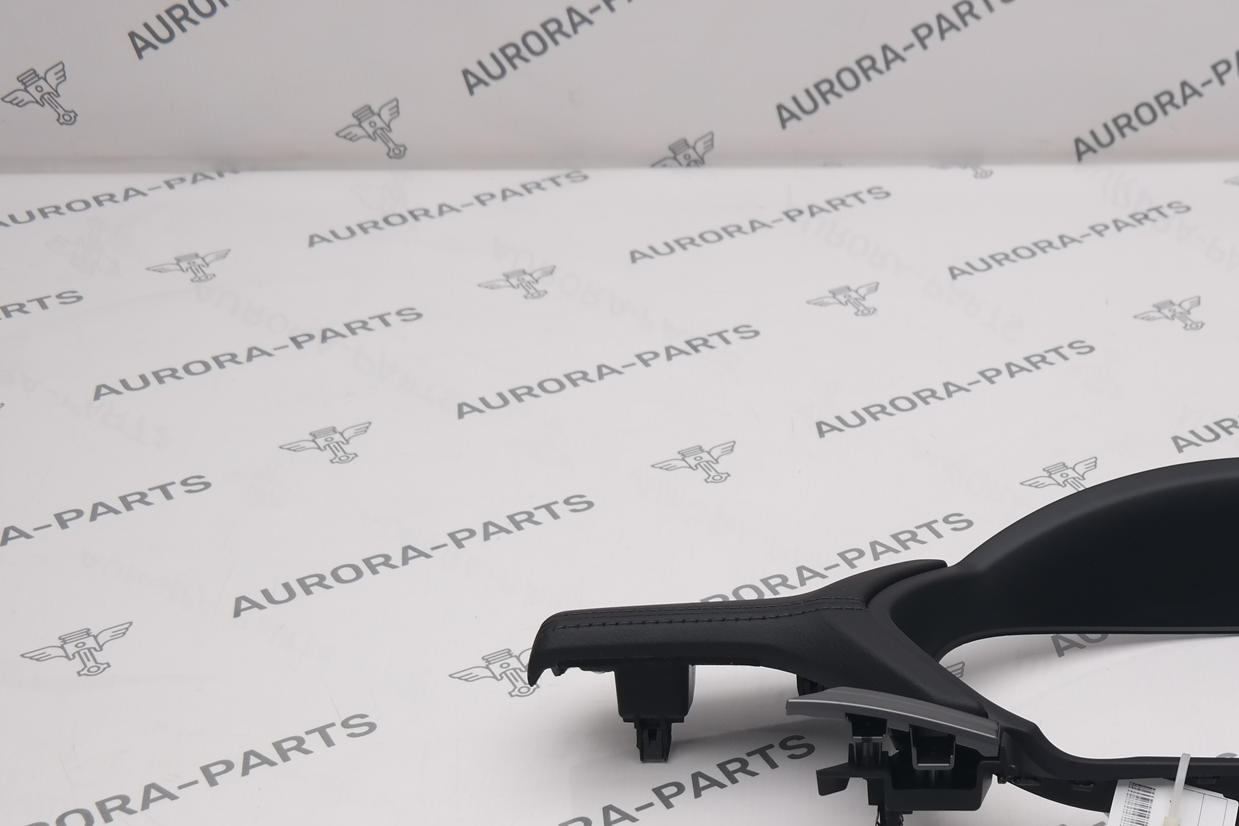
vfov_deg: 22.4
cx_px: 1208
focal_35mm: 60
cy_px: 627
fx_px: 2065
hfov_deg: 31.2
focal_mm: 20
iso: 100
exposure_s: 1/100
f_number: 4
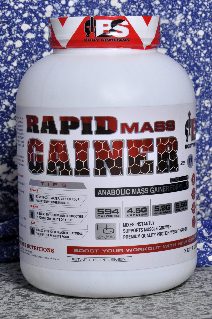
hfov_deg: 13.0
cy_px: 160
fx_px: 930
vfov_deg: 19.5
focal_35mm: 105
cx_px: 106
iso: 1000
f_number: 9
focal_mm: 70
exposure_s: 1/125
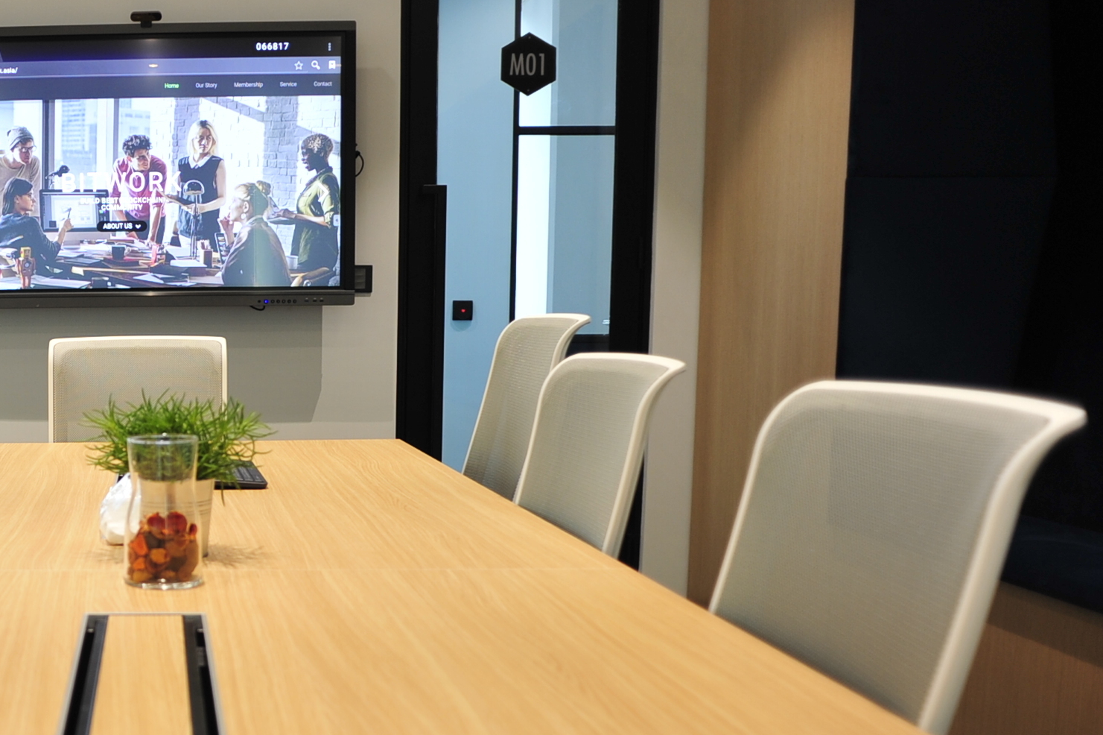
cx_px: 94
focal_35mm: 43
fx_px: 1317
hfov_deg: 41.5
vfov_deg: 30.9
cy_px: 495
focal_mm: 20
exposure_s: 1/60
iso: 320
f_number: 2.8
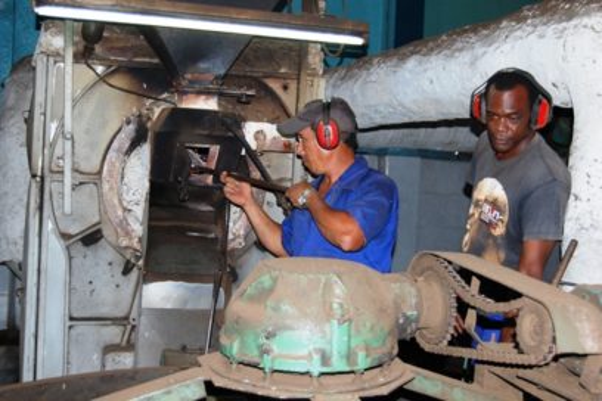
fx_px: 853
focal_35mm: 51
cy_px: 200
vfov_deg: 26.5
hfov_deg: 38.9
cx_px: 301
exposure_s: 1/60
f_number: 4.5
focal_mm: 34
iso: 400
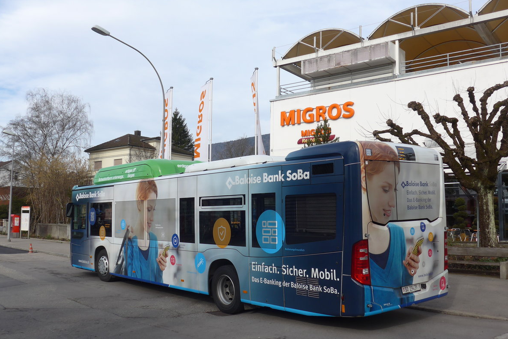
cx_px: 250
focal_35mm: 36
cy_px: 182
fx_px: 508
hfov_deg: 53.1
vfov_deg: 36.9
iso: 80
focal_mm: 7
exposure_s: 1/1000
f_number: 2.8
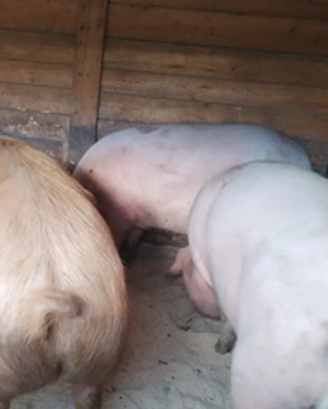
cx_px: 106
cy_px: 213
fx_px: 521
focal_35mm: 43
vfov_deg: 42.9
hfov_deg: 34.6
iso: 841
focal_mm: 4.75
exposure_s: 1/33.3
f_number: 1.8
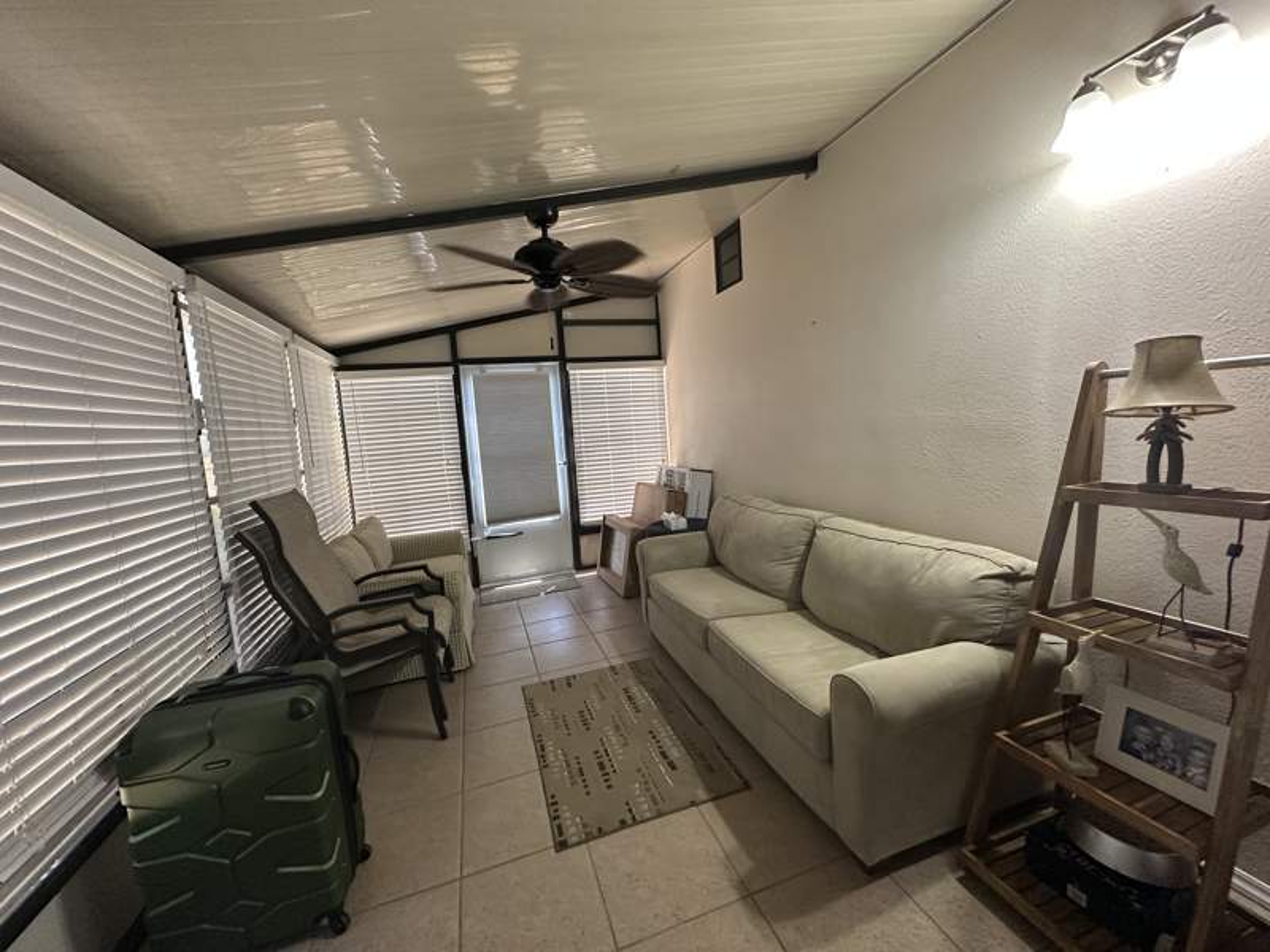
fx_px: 514
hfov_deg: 102.1
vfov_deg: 85.7
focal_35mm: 14
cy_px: 476
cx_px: 635
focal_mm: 2.22
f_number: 2.2
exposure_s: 1/69
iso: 320
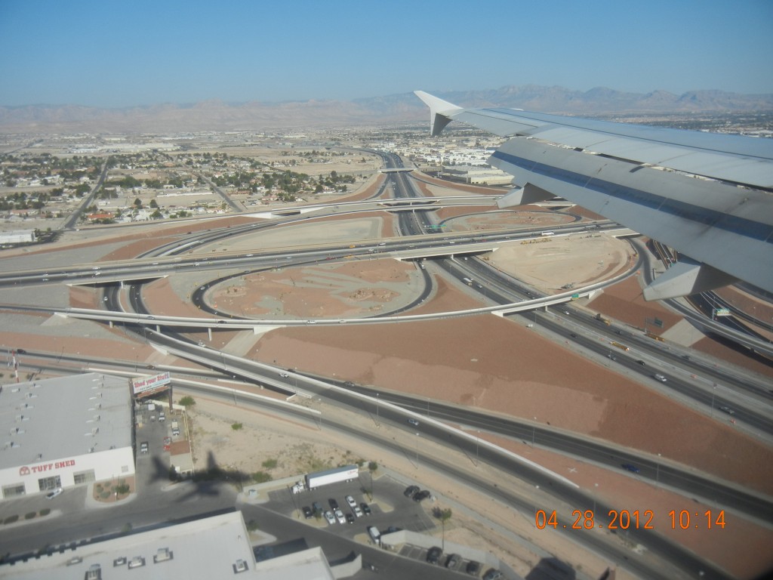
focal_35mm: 30
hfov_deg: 60.0
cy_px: 290
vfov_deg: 46.8
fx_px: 670
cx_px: 386
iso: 160
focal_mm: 5.4
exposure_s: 1/533
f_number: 7
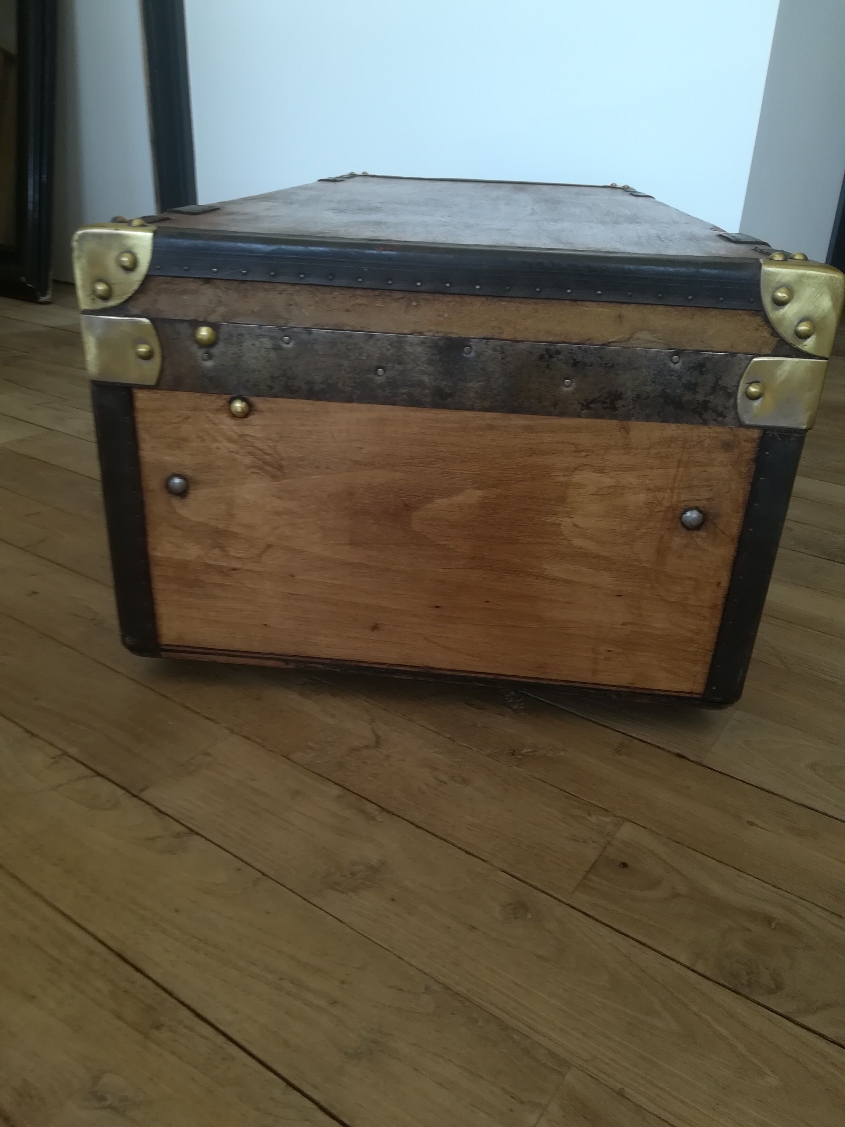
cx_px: 422
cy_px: 564
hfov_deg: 53.1
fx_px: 846
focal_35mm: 26
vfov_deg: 67.3
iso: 100
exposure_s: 1/30
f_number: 2.2
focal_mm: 3.83
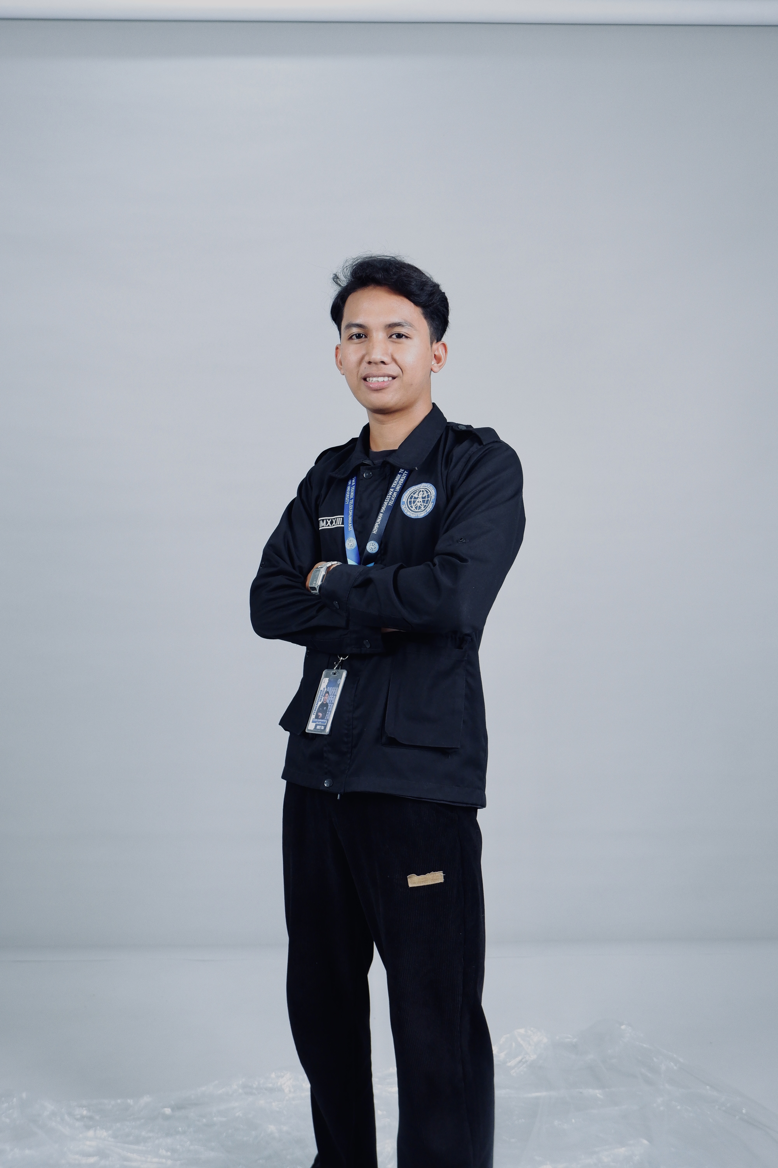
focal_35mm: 35
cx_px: 389
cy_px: 584
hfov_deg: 37.9
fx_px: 1134
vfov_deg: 54.4
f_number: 4.4
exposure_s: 1/100
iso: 2000
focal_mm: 23.5
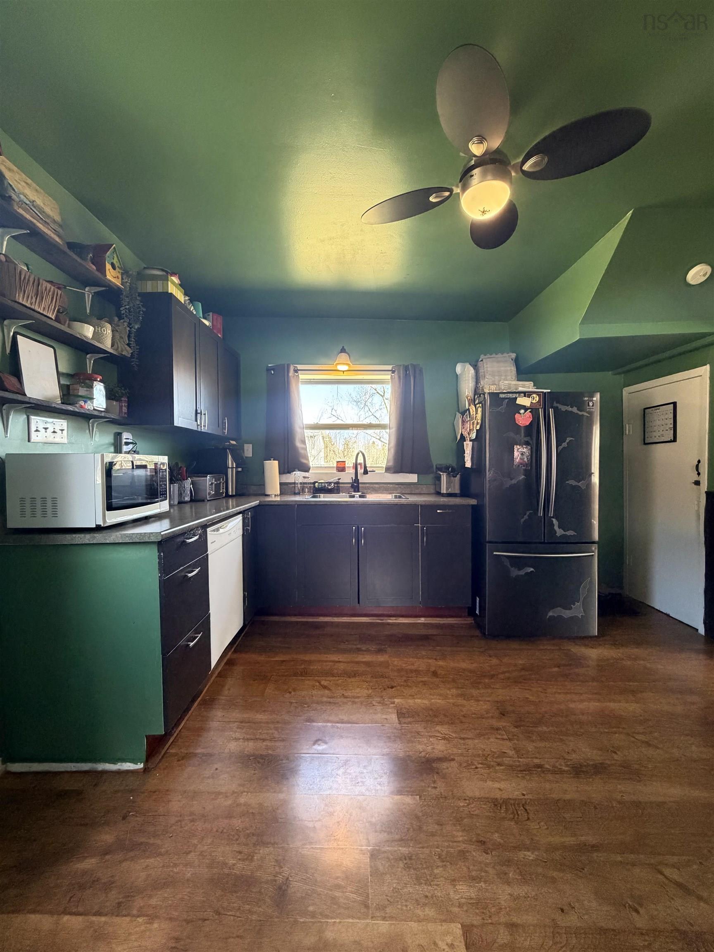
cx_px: 357
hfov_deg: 85.7
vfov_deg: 102.1
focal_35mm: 14
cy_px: 476
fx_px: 385
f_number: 2.2
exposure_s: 1/60
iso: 400
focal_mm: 2.22
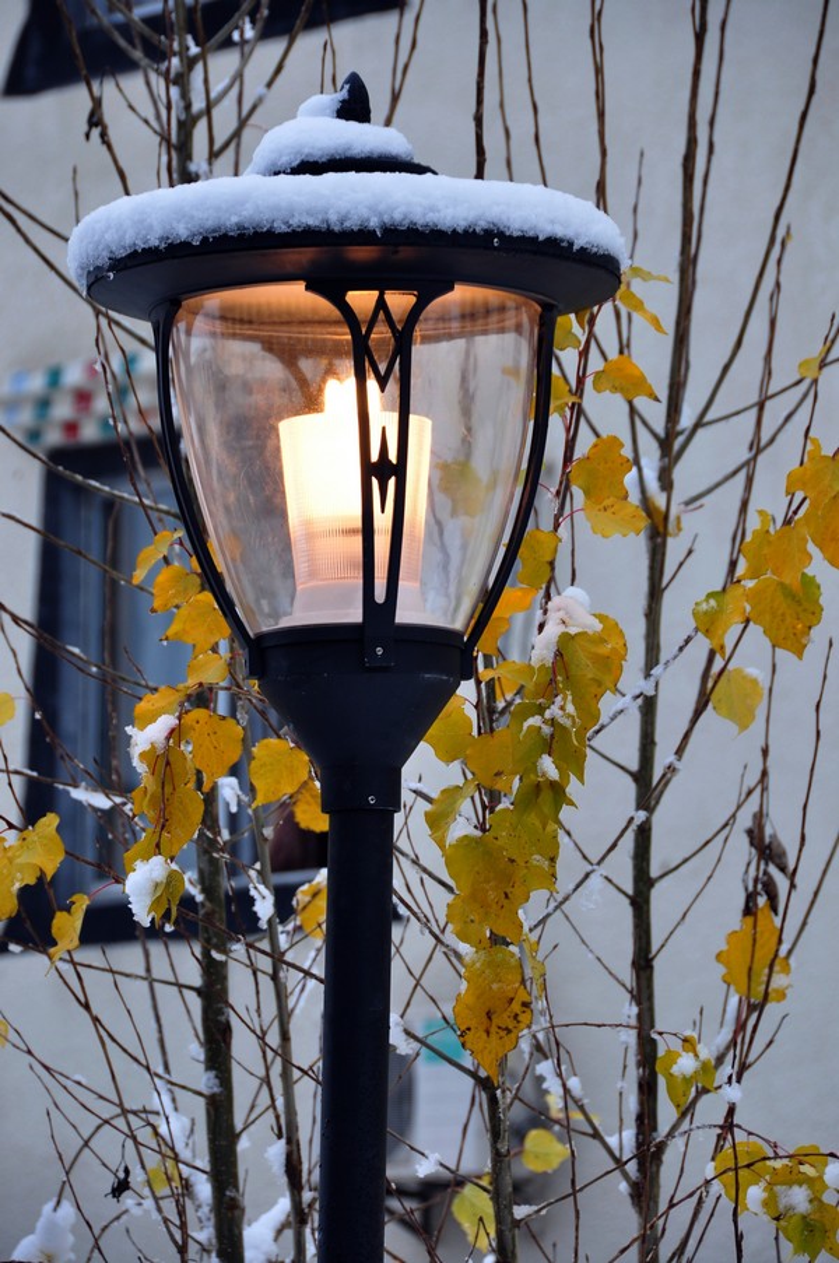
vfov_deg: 10.6
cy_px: 632
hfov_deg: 7.0
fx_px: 6832
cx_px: 420
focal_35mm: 195
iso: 200
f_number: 7.1
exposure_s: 1/50
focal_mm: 130
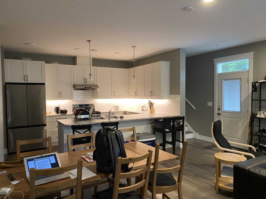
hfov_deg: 67.3
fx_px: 200
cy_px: 100
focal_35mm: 26
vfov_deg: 53.1
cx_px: 133
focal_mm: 4.25
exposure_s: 1/40
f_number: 1.8
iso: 320
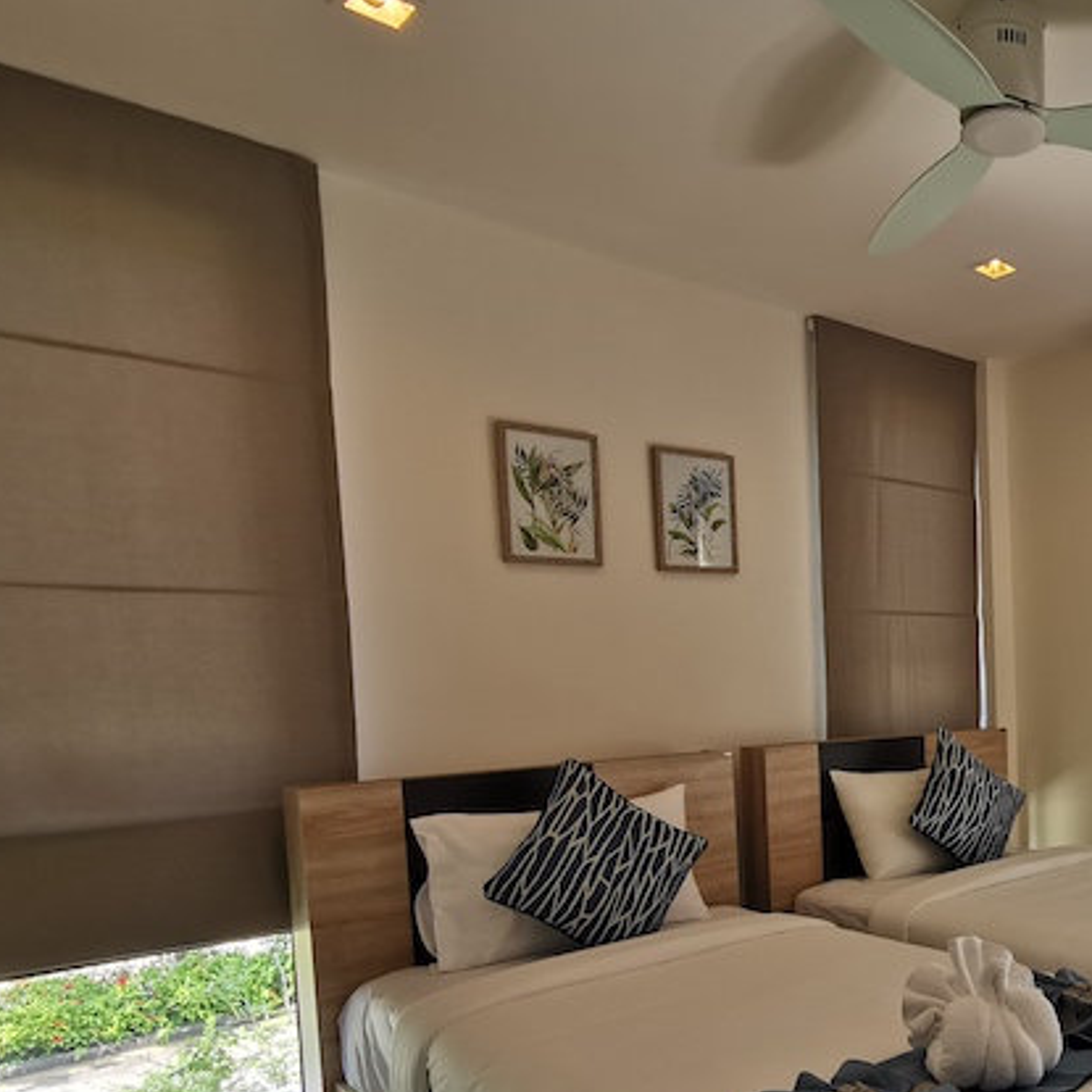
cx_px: 995
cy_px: 742
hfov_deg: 49.2
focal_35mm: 29
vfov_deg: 54.3
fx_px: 1035
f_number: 2.2
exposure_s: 1/100
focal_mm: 2.26
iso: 80
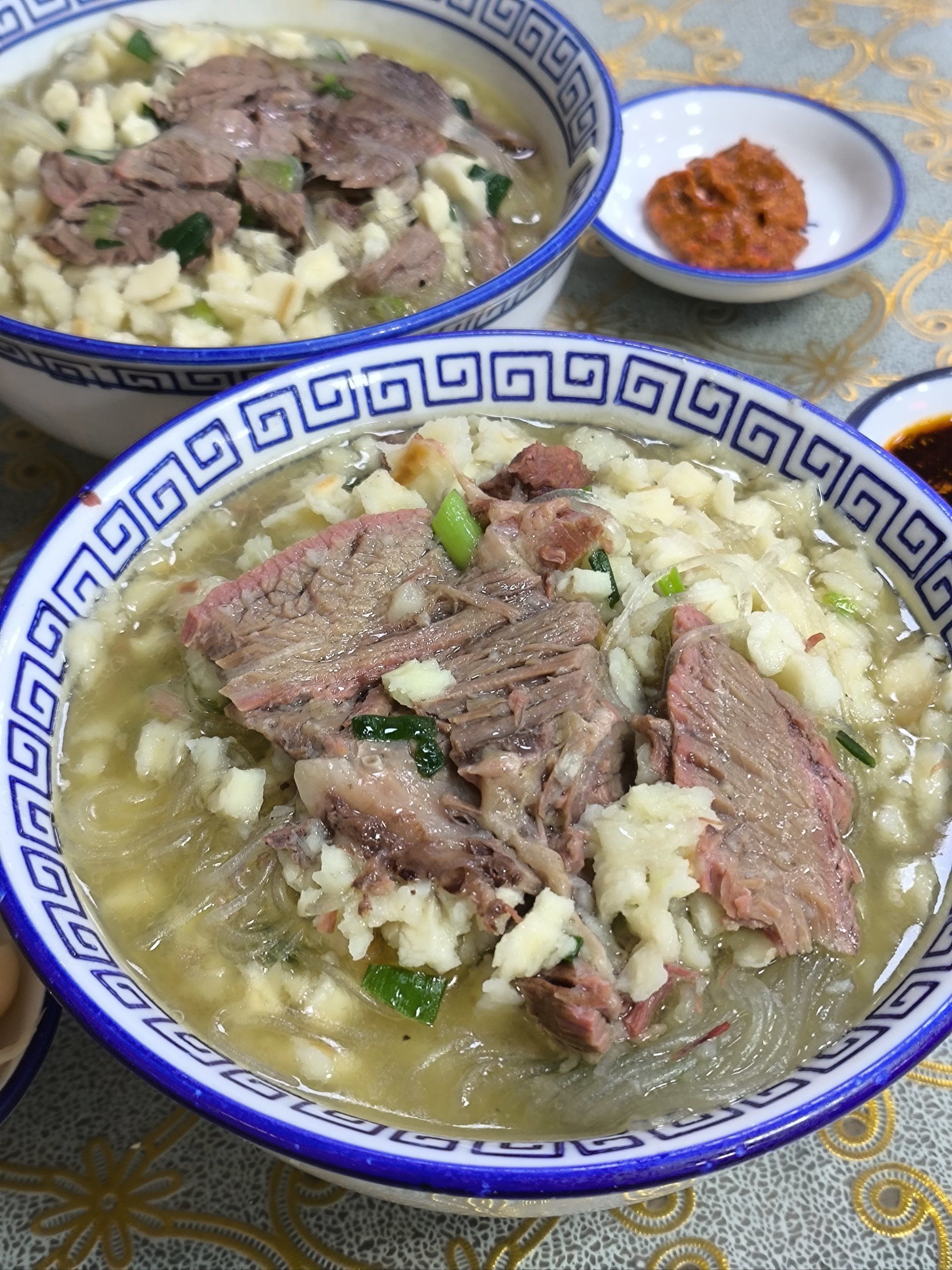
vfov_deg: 41.2
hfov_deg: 31.5
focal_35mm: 46
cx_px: 476
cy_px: 635
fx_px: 1687
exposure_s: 1/50.3
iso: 250
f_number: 1.7
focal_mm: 5.35
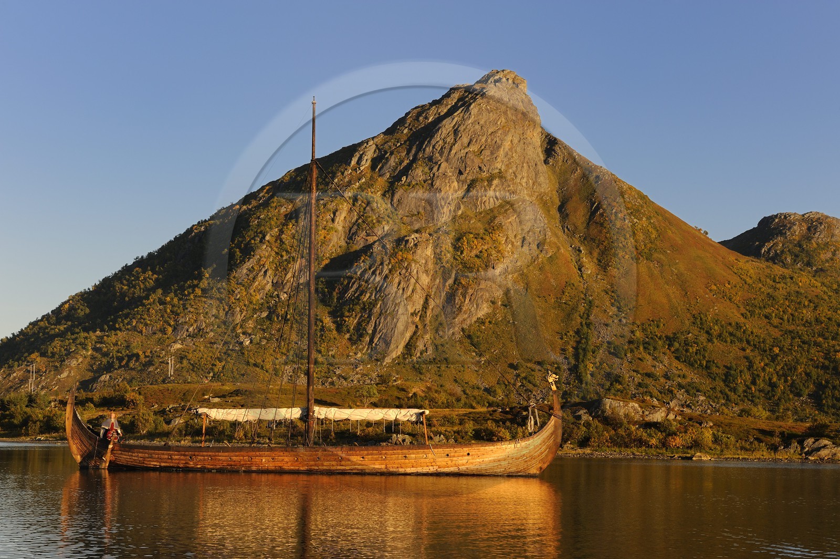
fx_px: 1632
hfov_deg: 28.9
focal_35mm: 70
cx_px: 420
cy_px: 280
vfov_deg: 19.4
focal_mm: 70
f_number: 13
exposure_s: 1/160
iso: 200
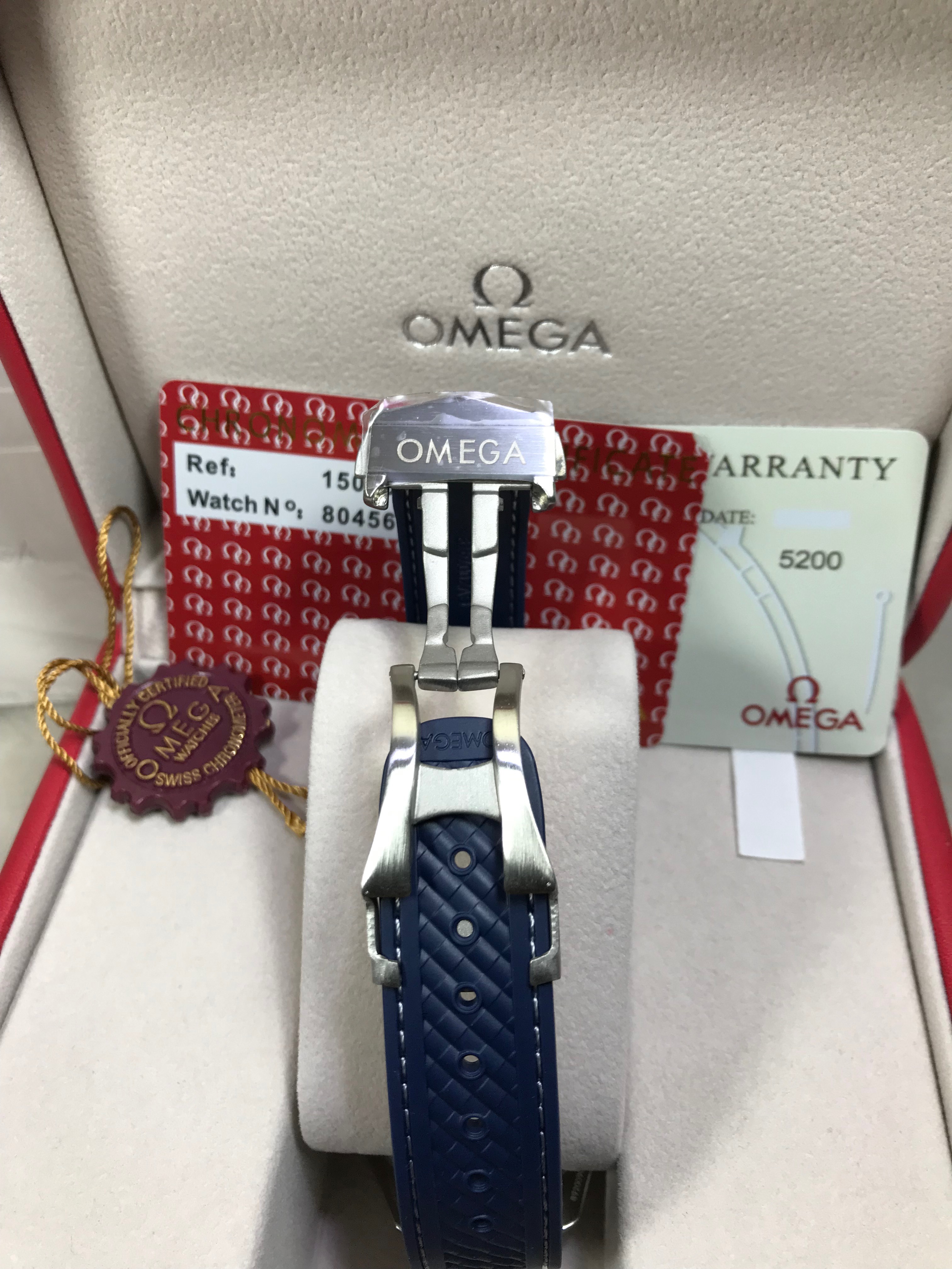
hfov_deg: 49.7
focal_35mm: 28
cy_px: 634
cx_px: 476
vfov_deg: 63.4
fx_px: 1027
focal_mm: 3.99
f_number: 1.8
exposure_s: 1/100
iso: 32
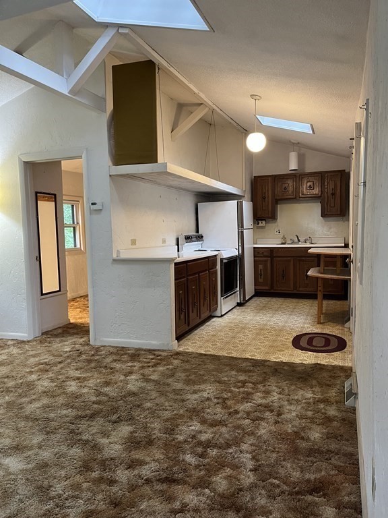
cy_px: 259
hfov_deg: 53.1
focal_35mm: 26
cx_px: 194
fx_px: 389
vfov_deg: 67.3
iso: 400
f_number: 1.6
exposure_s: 1/60
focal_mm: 5.1
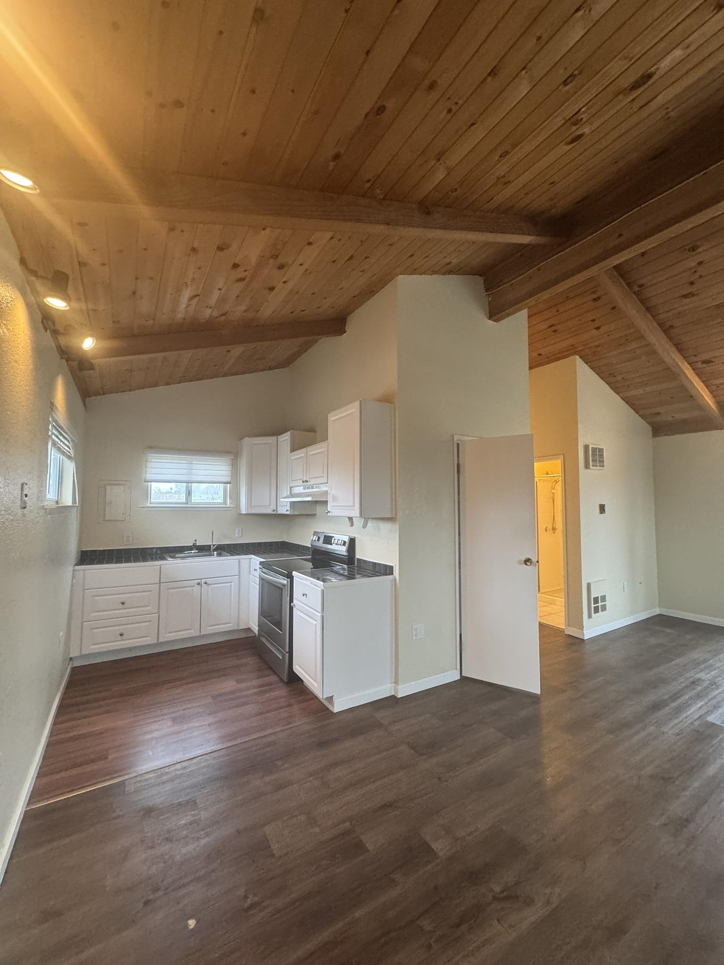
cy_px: 482
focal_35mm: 14
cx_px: 362
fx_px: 390
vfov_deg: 102.1
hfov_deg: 85.7
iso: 400
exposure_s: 1/60
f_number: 2.2
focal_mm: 2.22
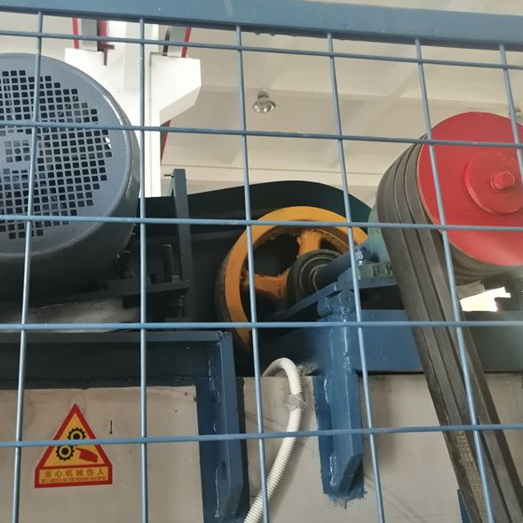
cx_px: 194
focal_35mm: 32
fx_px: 547
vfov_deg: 51.1
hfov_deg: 50.5
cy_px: 262
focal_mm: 3.88
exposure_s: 1/33.3
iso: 320
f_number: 1.8
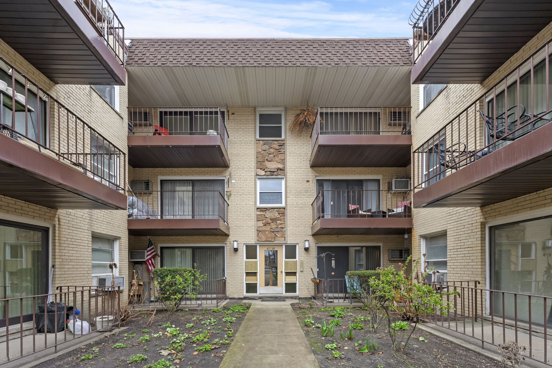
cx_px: 276
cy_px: 184
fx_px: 215
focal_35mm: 14
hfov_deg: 104.3
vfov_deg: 81.2
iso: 800
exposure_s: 1/60
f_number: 11
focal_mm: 14
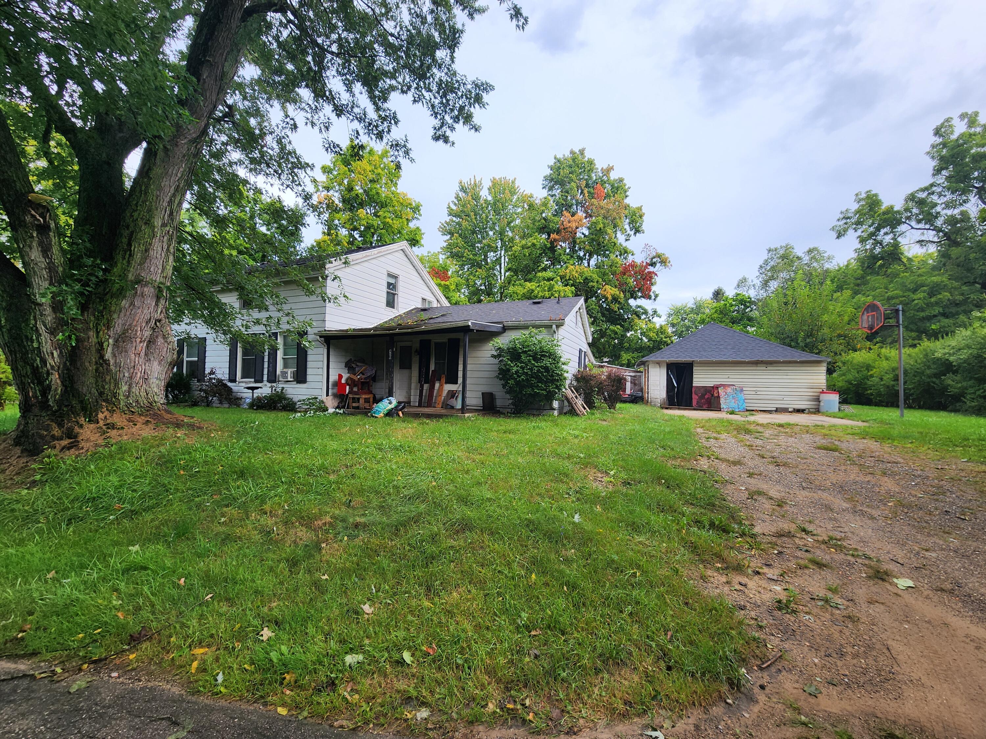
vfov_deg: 89.9
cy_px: 370
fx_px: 370
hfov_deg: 106.2
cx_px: 493
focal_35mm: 13
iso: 50
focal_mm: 2.2
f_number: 2.2
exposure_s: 1/163
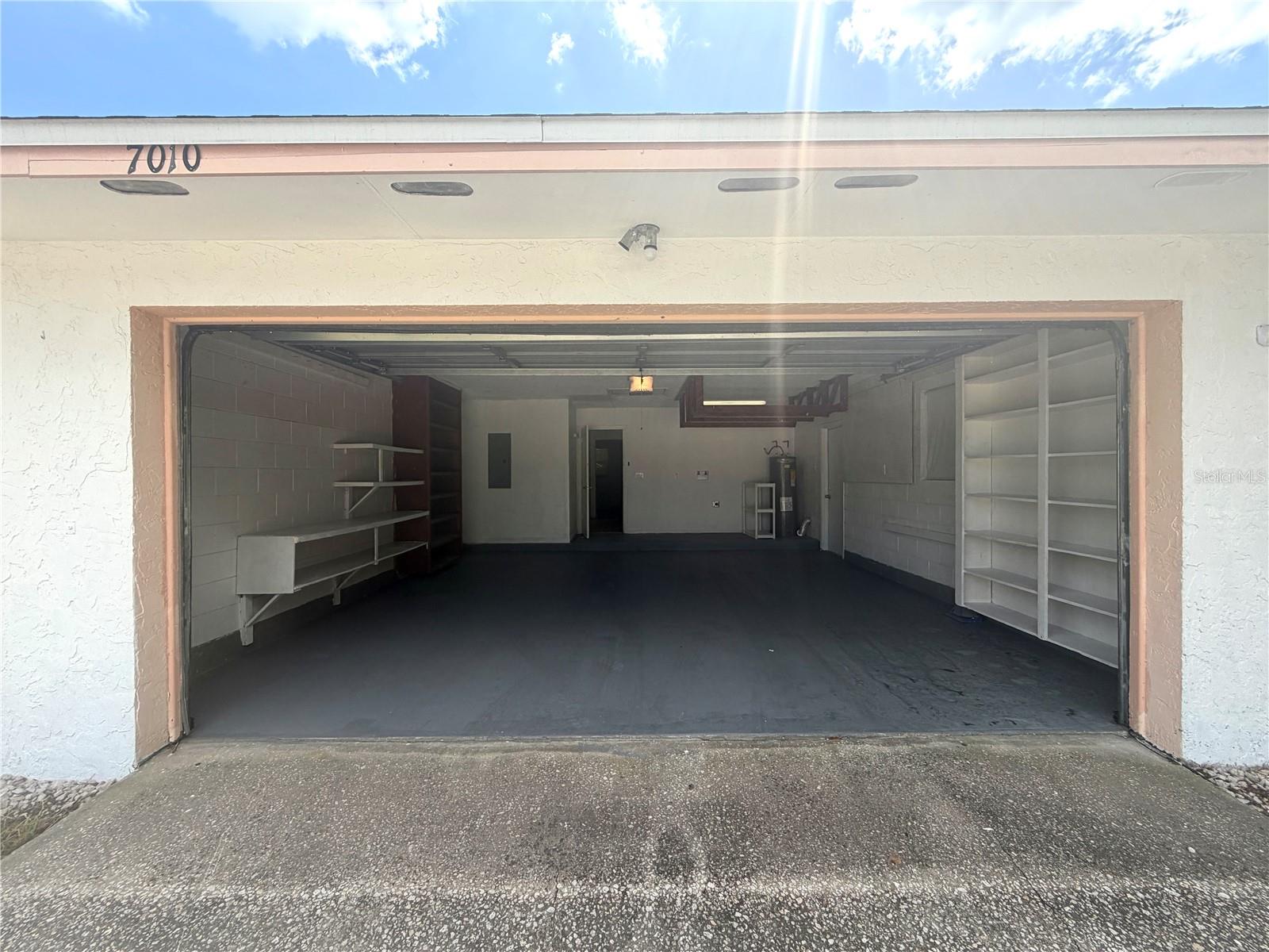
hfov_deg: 102.1
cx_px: 634
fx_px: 513
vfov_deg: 85.7
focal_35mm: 14
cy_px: 476
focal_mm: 2.22
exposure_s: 1/770
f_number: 2.2
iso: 32
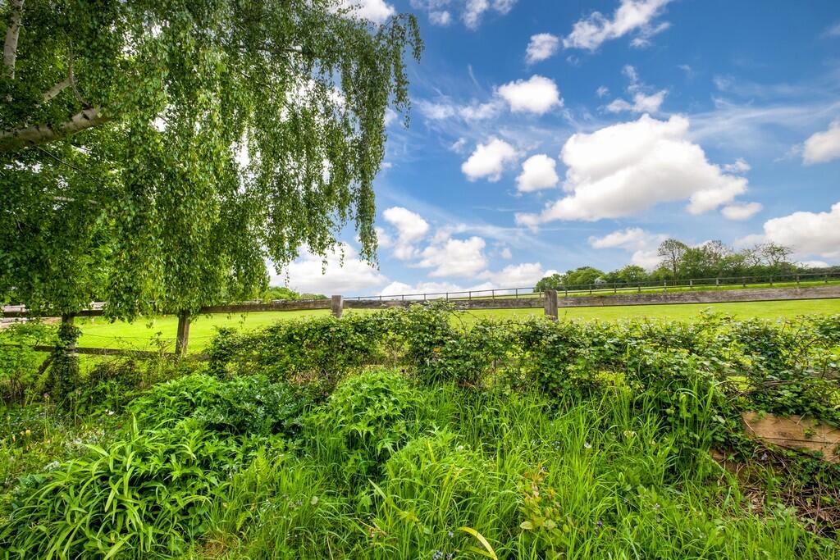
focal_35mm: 15
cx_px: 420
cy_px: 280
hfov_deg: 100.4
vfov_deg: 77.3
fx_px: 350
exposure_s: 1/200
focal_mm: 10
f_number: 10
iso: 200
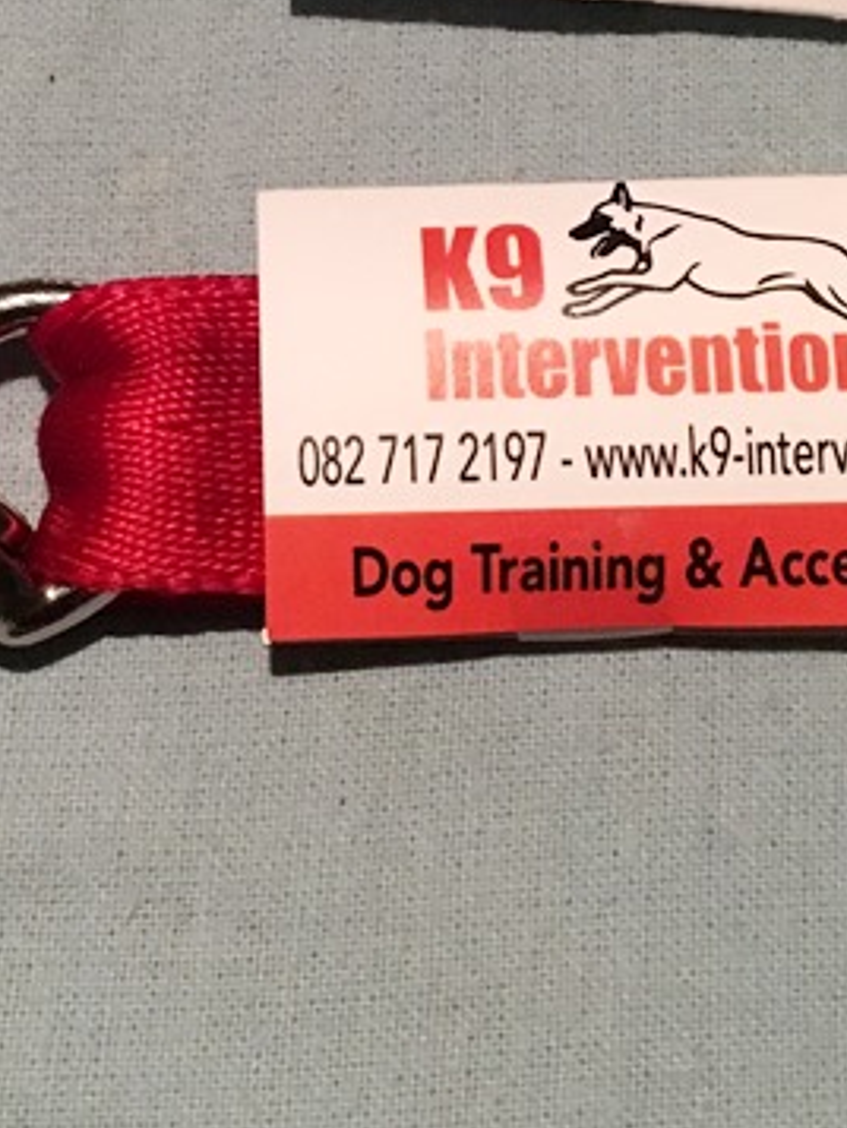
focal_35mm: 65
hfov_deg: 22.5
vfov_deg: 29.3
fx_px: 2119
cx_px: 284
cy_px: 278
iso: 250
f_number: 2.2
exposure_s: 1/17
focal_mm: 4.15
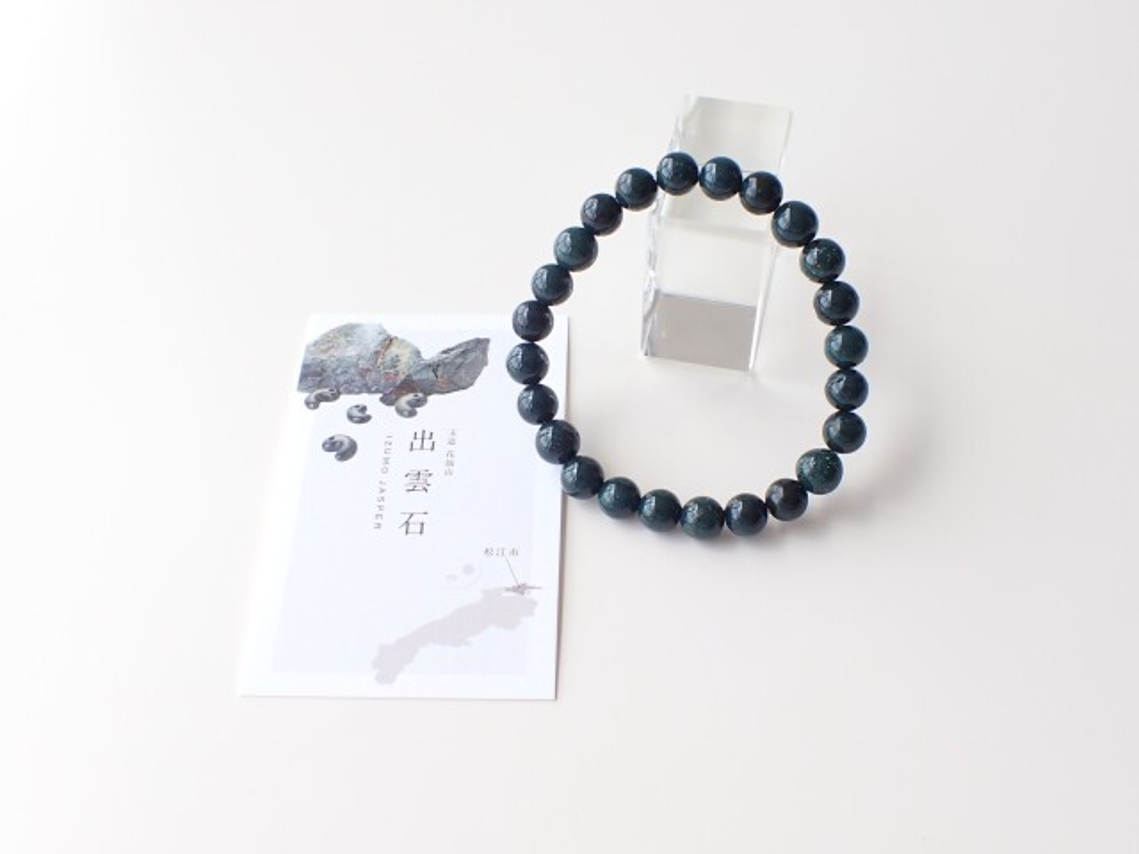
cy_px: 427
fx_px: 987
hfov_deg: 60.0
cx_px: 570
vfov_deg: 46.8
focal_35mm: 30
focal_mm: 5.4
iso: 100
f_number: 3.2
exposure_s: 1/200
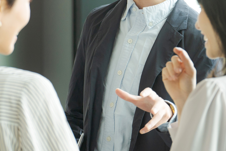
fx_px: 1952
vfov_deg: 4.4
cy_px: -3
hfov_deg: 6.6
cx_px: 13
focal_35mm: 311
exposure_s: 1/160
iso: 500
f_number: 4.5
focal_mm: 123
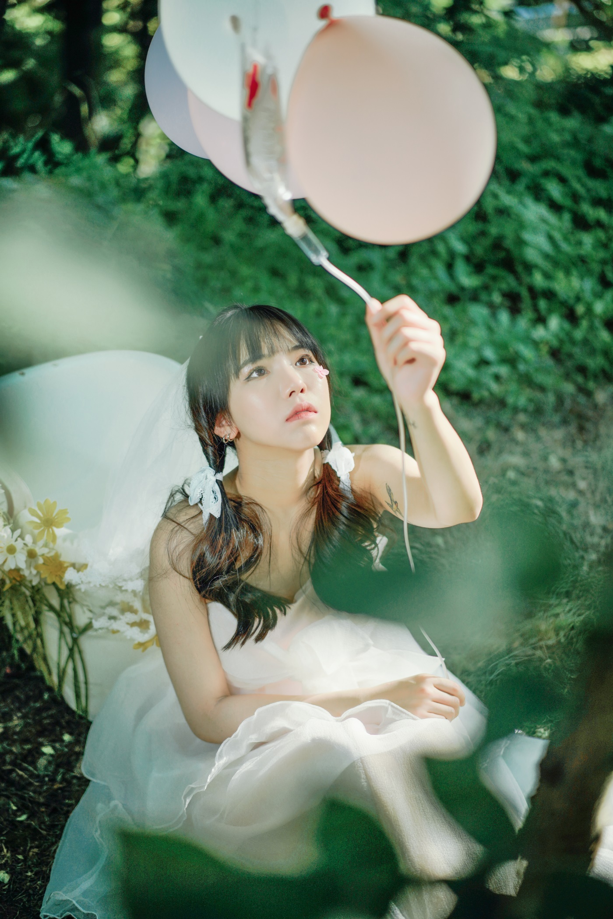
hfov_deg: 24.6
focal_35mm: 55
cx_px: 306
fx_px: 1405
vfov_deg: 36.2
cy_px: 460
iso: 100
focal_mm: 55
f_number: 1.8
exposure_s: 1/1000
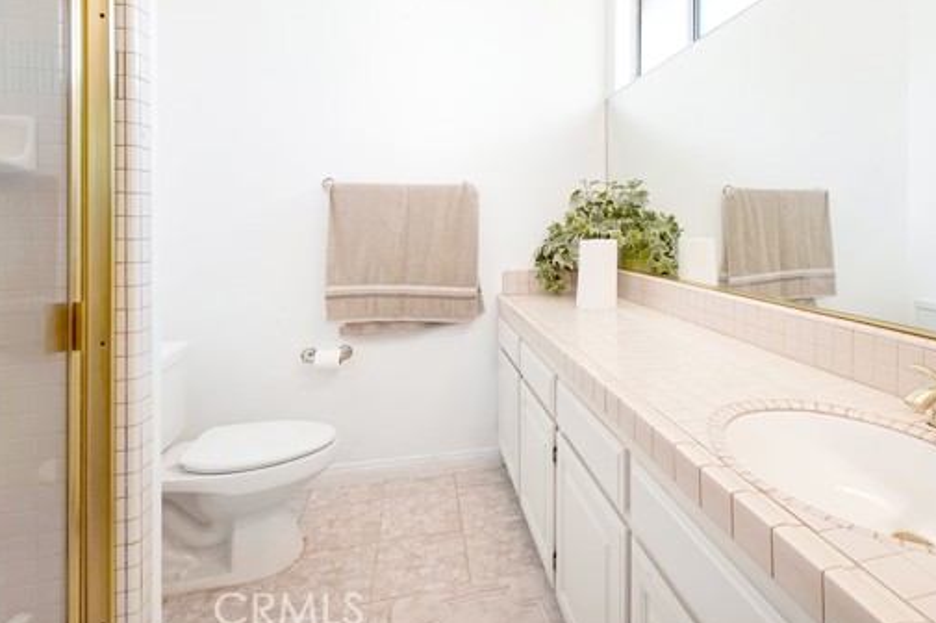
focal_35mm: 19
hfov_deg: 85.9
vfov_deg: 63.7
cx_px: 558
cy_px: 241
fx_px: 494
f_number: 8
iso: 500
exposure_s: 1/3
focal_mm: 10
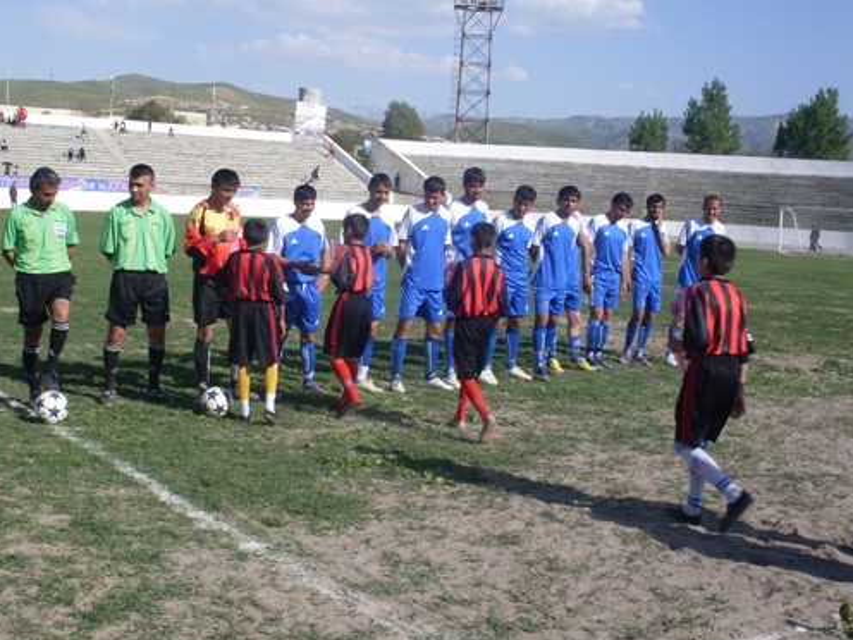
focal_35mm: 46
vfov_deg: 31.5
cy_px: 330
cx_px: 365
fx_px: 1134
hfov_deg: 41.1
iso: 80
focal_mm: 6.3
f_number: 8.4
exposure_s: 1/250
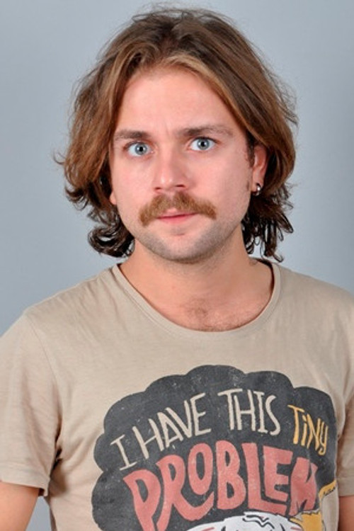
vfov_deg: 17.1
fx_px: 1770
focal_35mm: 120
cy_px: 266
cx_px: 177
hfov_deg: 11.4
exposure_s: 1/125
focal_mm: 80
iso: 200
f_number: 9
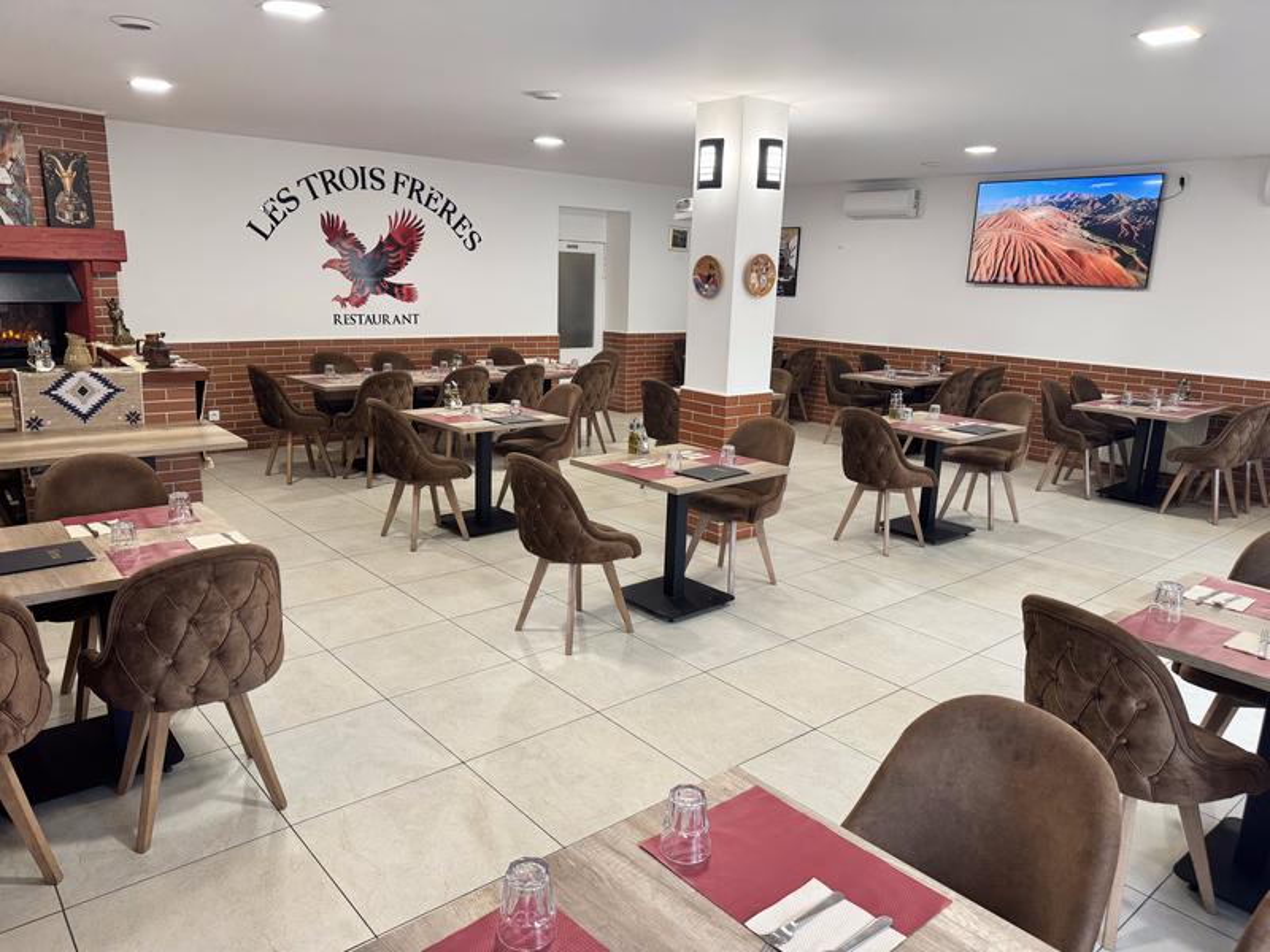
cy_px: 476
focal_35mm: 24
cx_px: 635
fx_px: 881
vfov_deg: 56.8
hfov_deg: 71.6
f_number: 1.78
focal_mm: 6.76
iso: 200
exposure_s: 1/100
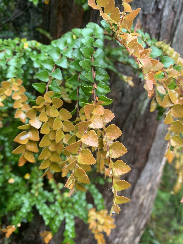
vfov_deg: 67.3
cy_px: 122
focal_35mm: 26
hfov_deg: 53.1
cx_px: 92
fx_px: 183
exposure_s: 1/121
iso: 80
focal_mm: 4.25
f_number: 1.8
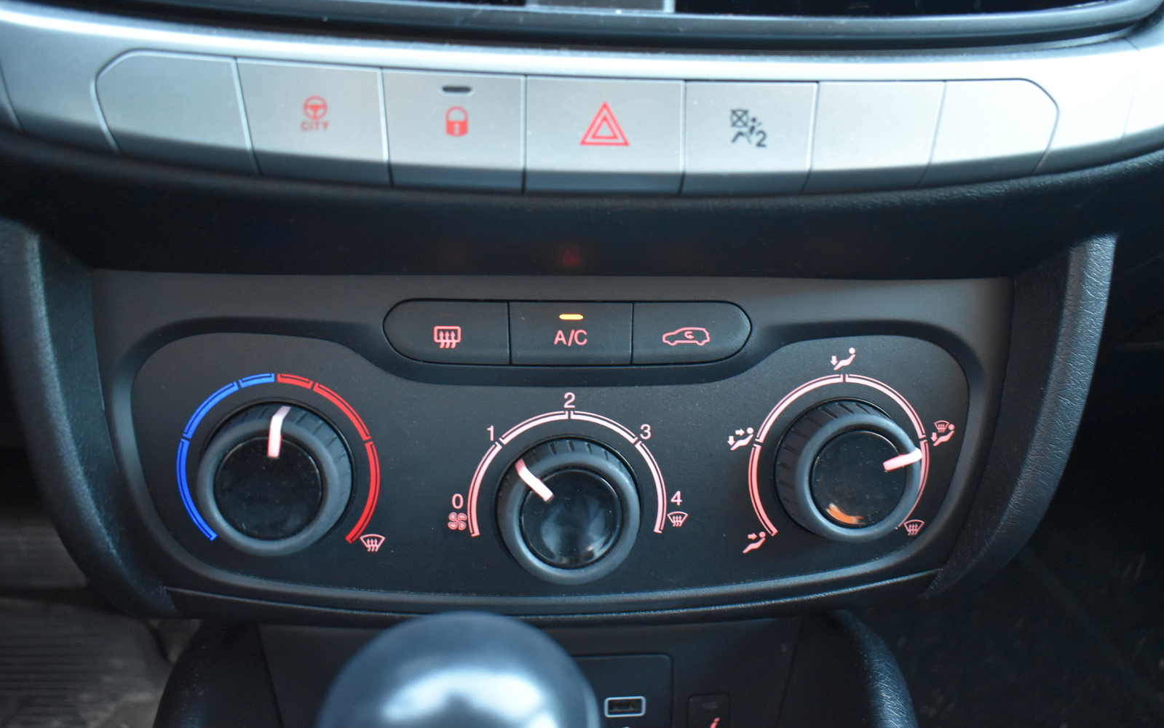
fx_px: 1032
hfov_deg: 58.9
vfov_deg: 38.9
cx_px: 584
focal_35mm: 33
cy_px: 344
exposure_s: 1/60
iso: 2200
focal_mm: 21
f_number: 3.8
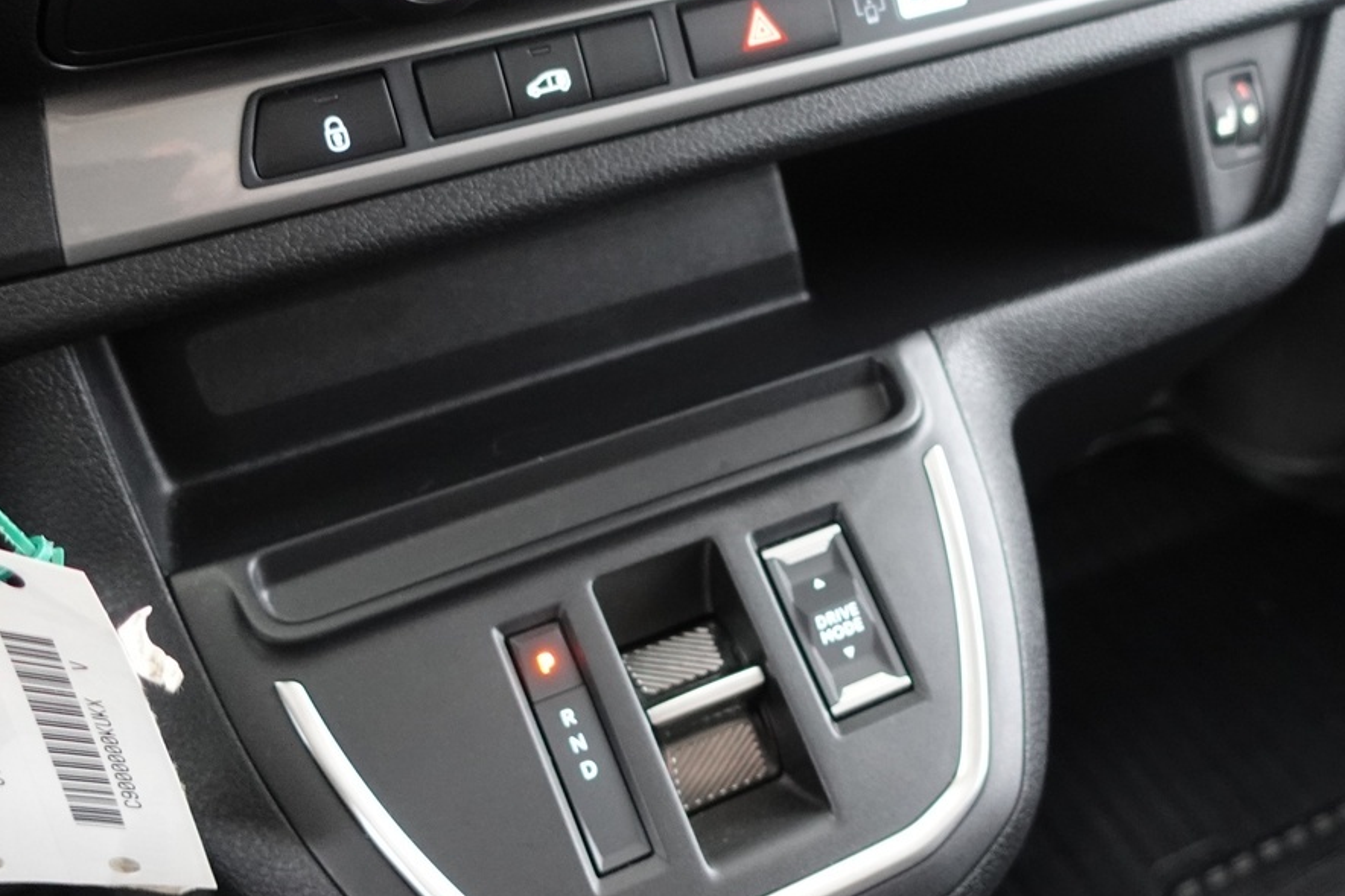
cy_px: 386
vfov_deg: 30.5
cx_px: 867
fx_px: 1643
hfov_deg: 44.0
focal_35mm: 44
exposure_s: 1/8
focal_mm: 9.4
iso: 1000
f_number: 1.8
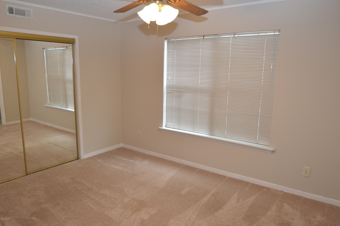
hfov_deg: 70.5
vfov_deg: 50.3
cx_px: 170
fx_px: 241
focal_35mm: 26
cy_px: 113
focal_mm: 17
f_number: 4.2
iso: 400
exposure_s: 1/80
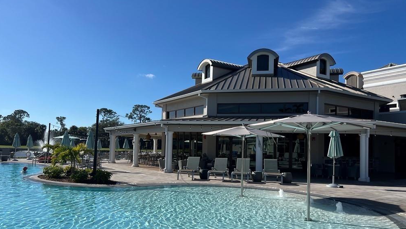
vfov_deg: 40.1
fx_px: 312
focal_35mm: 29
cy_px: 133
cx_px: 199
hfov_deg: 66.0
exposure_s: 1/6579
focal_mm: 5.7
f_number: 1.5
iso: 50
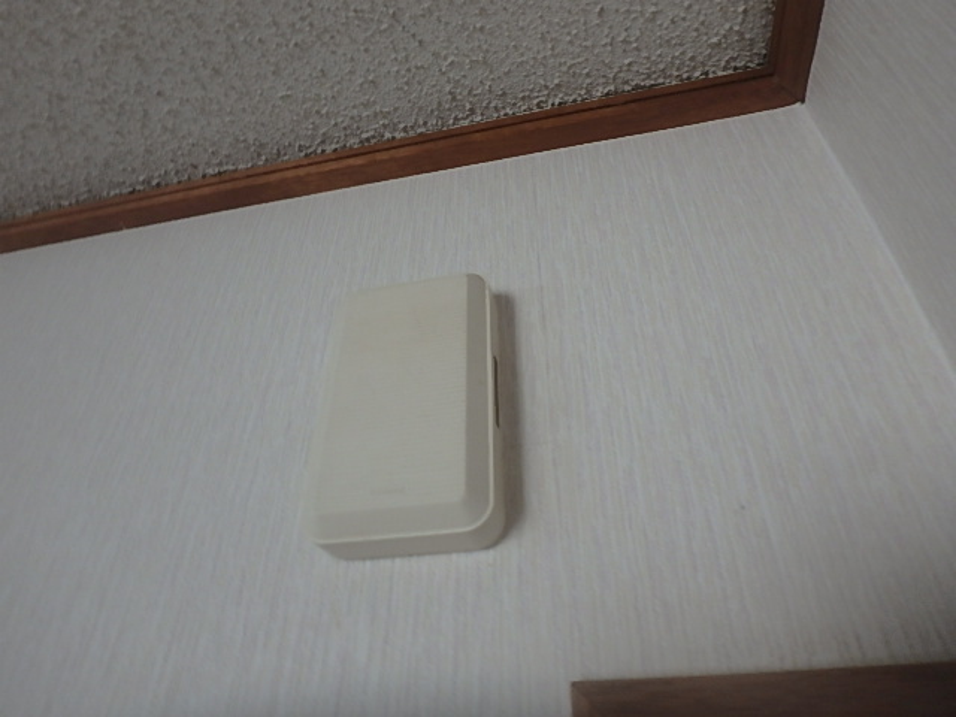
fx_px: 580
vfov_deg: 63.4
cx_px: 478
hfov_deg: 79.0
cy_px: 358
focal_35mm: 21
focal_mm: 3.7
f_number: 3.5
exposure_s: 1/50
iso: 200
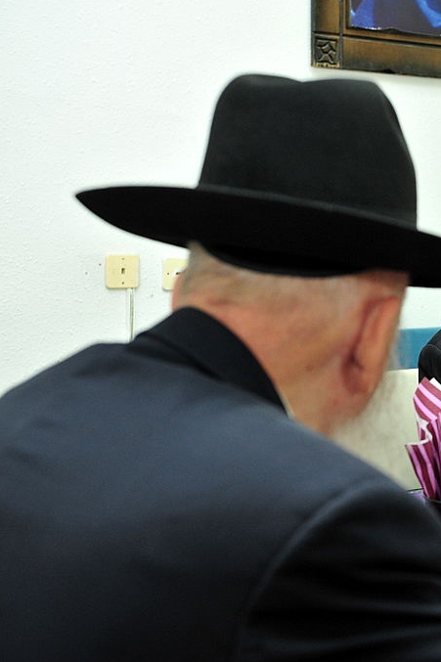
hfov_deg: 19.1
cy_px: 331
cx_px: 492
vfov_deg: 29.7
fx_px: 1250
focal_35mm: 68
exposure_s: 1/160
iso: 1250
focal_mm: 45
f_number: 4.5
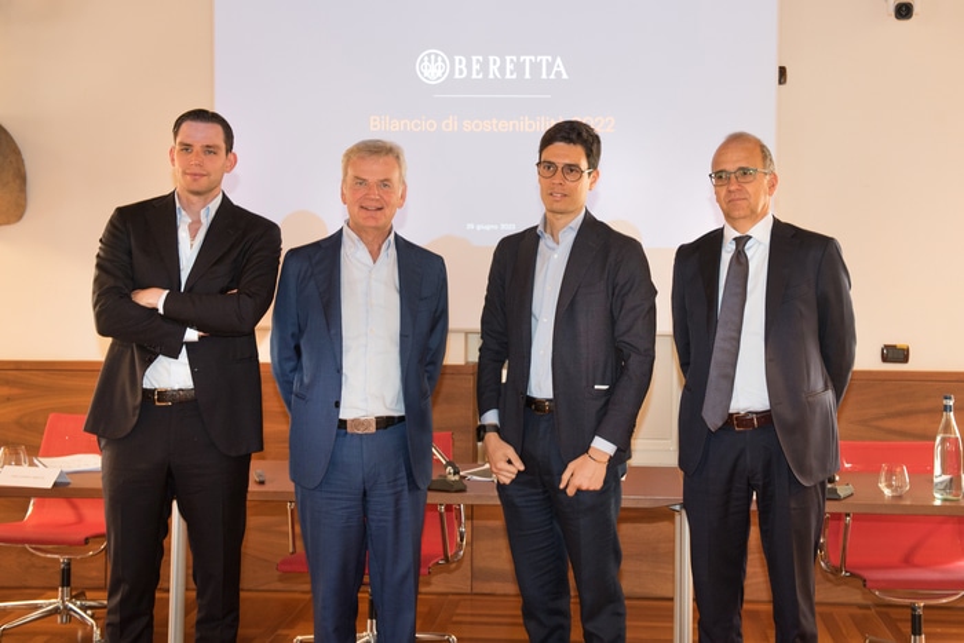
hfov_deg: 43.6
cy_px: 322
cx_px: 482
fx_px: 1205
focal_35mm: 45
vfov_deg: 29.9
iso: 1250
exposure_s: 1/50
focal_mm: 45
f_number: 4.5
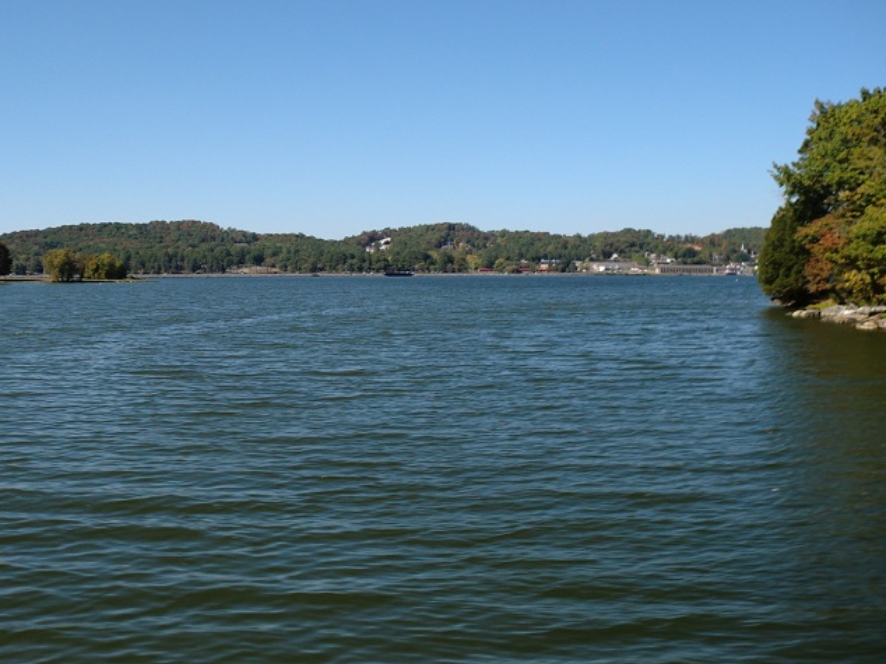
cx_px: 391
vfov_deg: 33.6
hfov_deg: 43.8
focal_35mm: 43
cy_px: 308
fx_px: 1100
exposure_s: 1/200
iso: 64
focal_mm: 6.3
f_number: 7.8
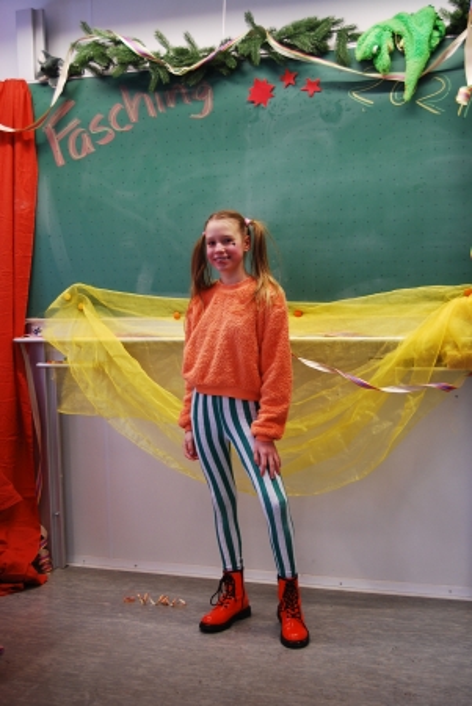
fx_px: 912
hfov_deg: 29.0
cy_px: 353
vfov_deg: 42.3
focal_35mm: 46
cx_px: 236
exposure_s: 1/40
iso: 200
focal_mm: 31
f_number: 4.5
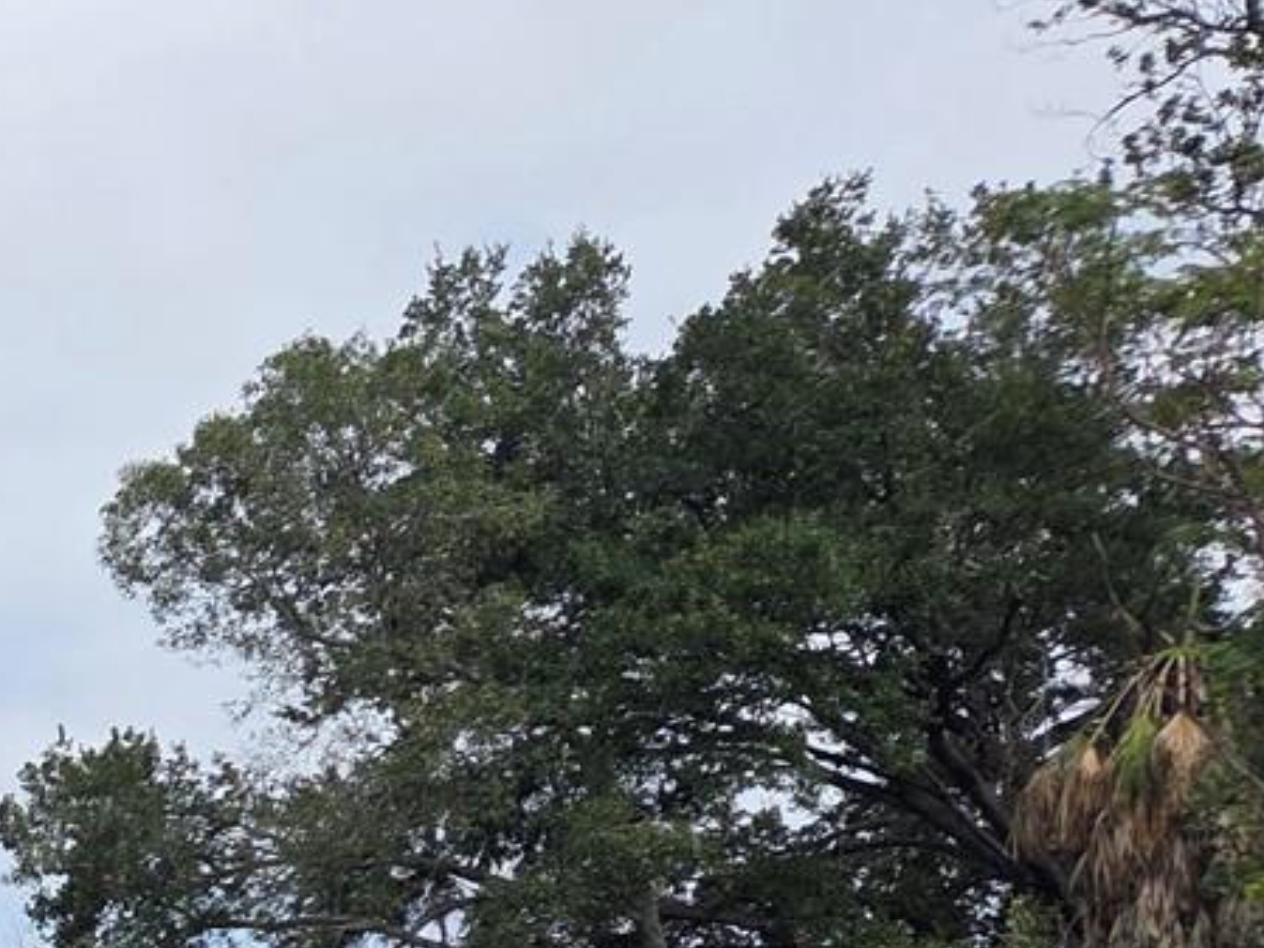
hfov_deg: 19.0
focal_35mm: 82
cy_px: 1437
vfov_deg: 16.4
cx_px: -918
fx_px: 2995
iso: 80
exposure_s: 1/5000
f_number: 1.8
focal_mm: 5.4
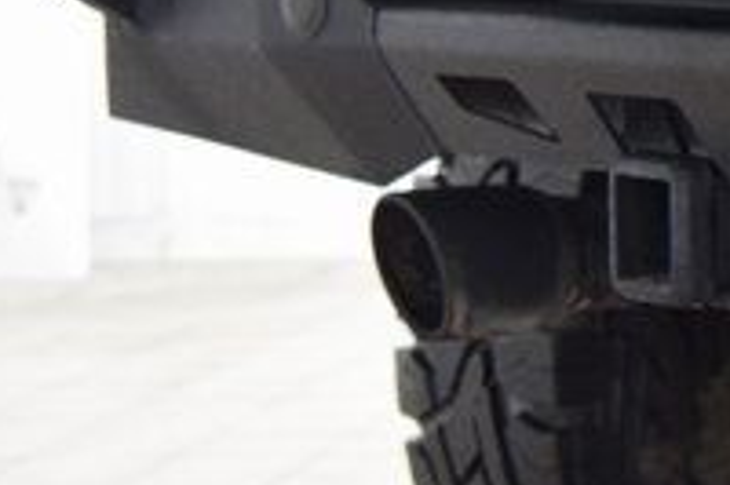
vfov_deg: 7.1
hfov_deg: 10.3
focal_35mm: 192
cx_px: 1146
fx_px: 3890
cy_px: -60
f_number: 6.3
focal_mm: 40
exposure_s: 1/15
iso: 1600
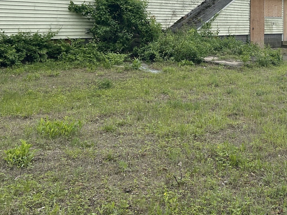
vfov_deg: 27.9
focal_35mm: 50
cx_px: 217
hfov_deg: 37.2
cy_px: 15
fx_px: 415
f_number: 1.5
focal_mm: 5.7
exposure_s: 1/6579
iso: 50
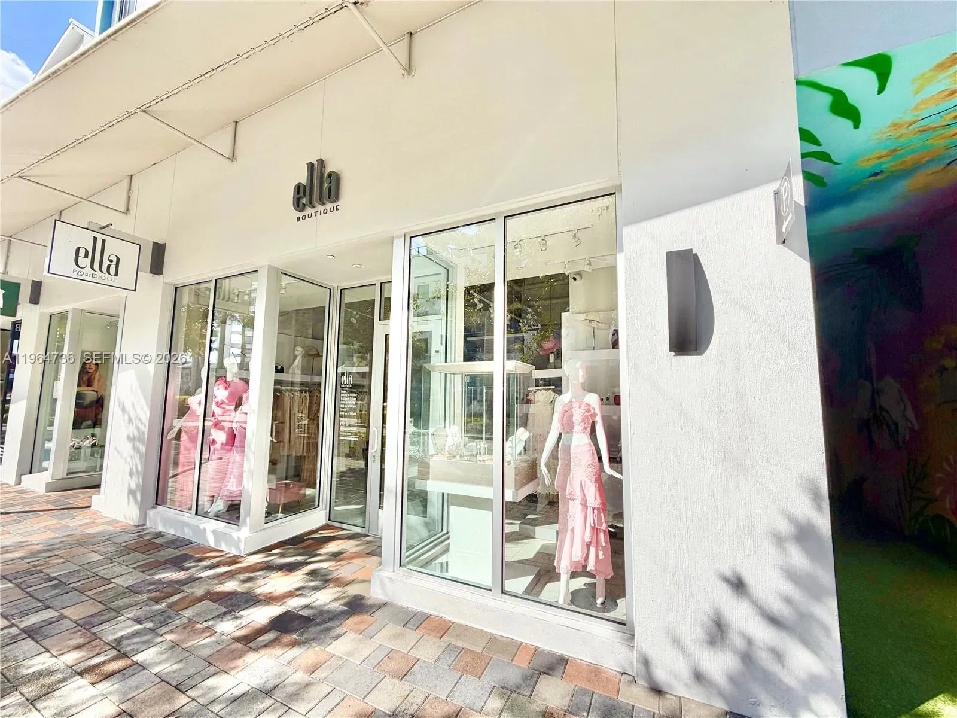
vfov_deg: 85.7
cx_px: 478
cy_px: 359
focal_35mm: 14
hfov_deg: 102.1
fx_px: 387
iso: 20
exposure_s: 1/985
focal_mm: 2.22
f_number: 2.2
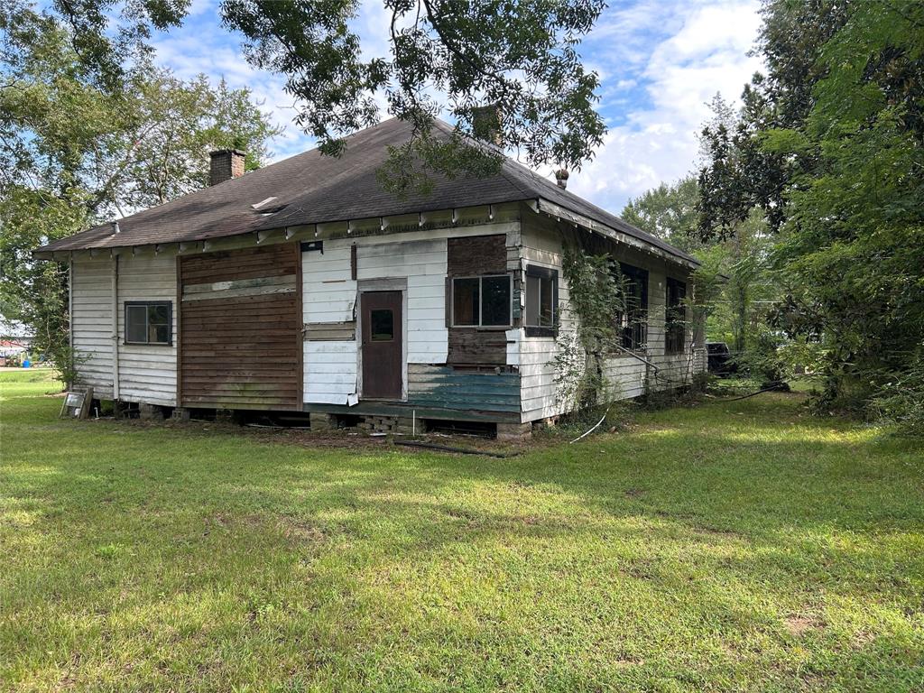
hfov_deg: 67.3
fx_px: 694
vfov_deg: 53.1
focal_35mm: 26
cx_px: 462
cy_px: 346
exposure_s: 1/549
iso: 50
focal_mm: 5.7
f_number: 1.5
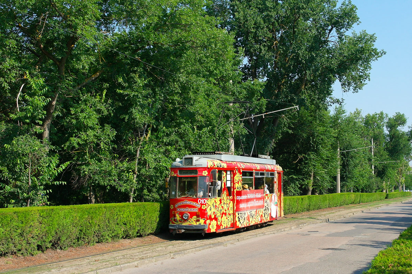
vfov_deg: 36.8
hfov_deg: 53.2
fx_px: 412
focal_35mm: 36
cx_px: 206
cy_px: 137
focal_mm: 24
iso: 250
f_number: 5
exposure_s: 1/800
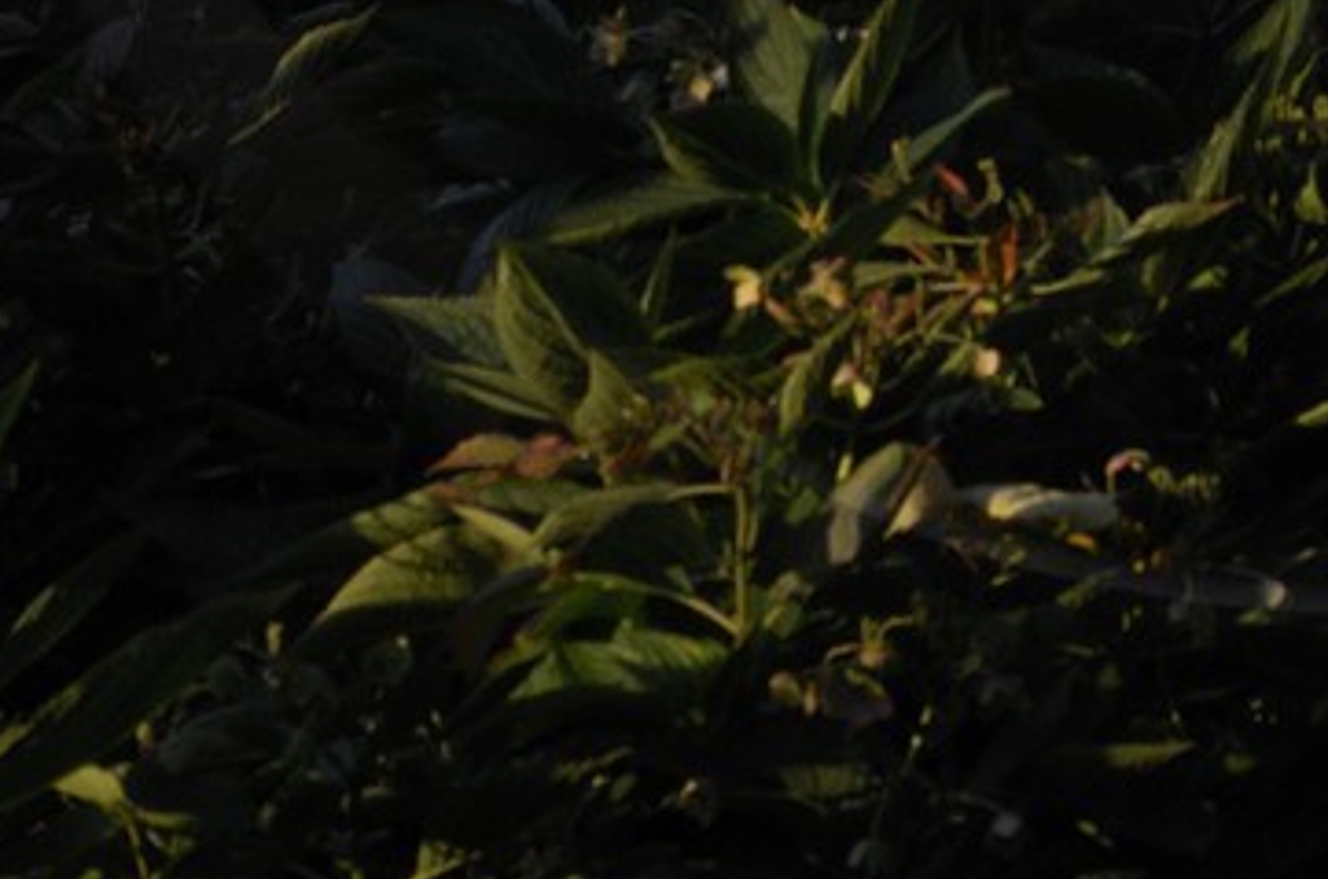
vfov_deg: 6.5
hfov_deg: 9.9
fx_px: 7590
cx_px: 1387
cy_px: -732
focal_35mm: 206
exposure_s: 1/50
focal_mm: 31
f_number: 8
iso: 100
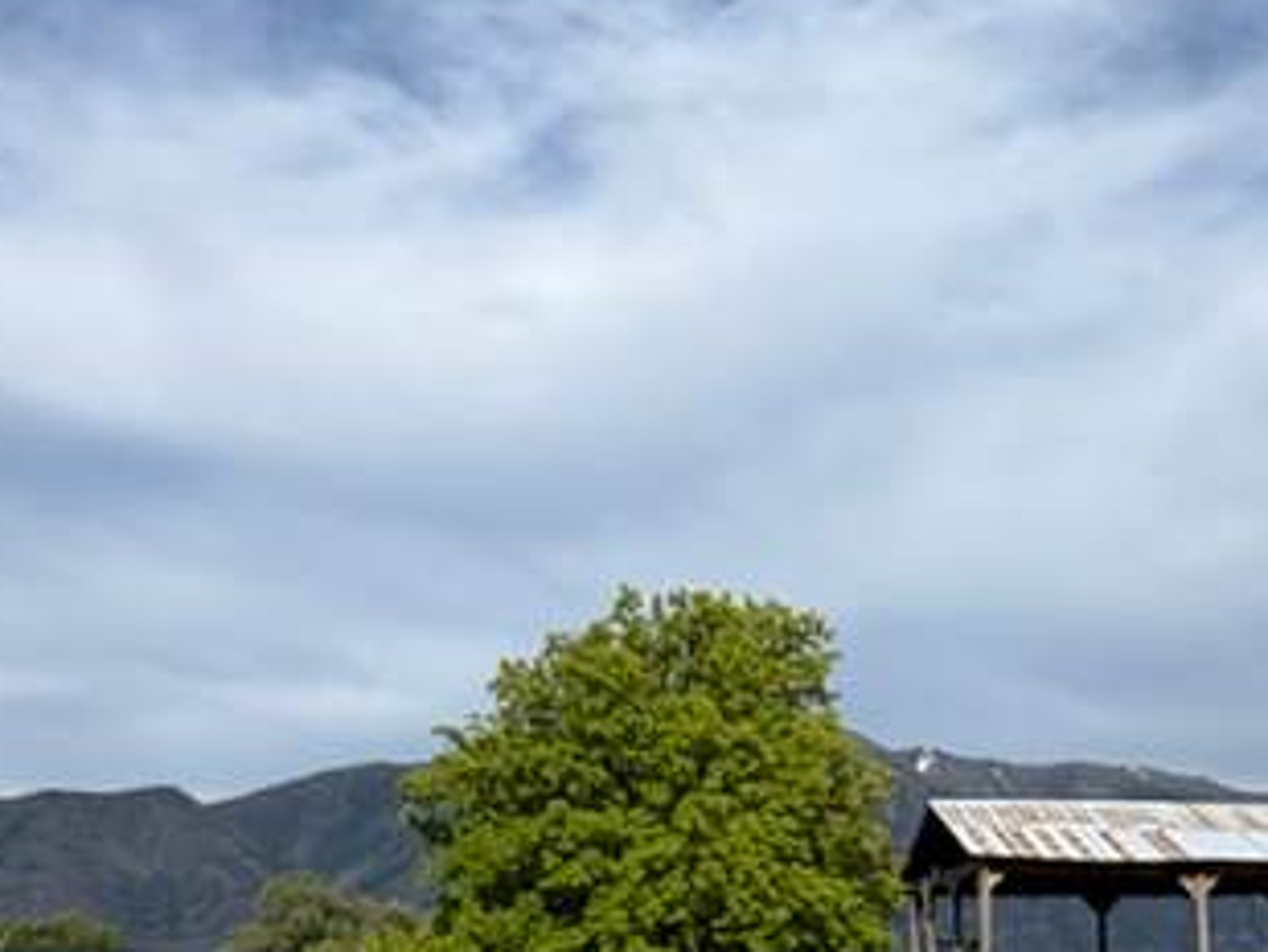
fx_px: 2125
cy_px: 279
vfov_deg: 25.0
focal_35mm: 58
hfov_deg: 32.6
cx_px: 956
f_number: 2.2
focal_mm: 2.22
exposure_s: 1/2770
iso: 50
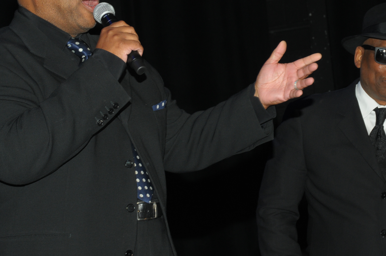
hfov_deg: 10.2
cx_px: 233
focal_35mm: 203
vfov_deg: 6.8
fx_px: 2171
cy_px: 92
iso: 400
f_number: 14
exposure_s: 1/80
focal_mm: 95
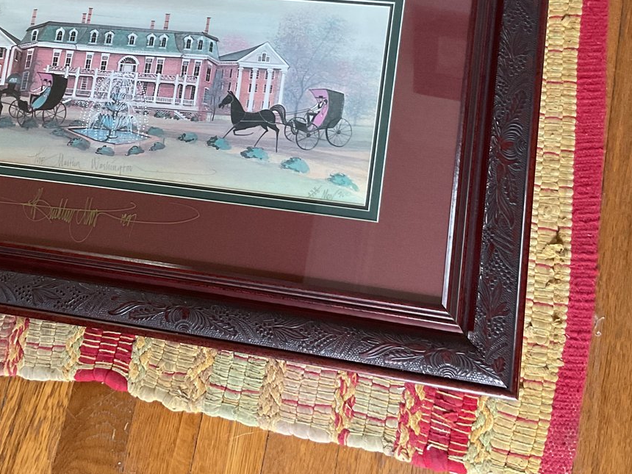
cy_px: 94
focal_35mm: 51
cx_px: 254
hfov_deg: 37.4
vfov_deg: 28.0
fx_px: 931
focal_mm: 3
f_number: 1.8
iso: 250
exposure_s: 1/33
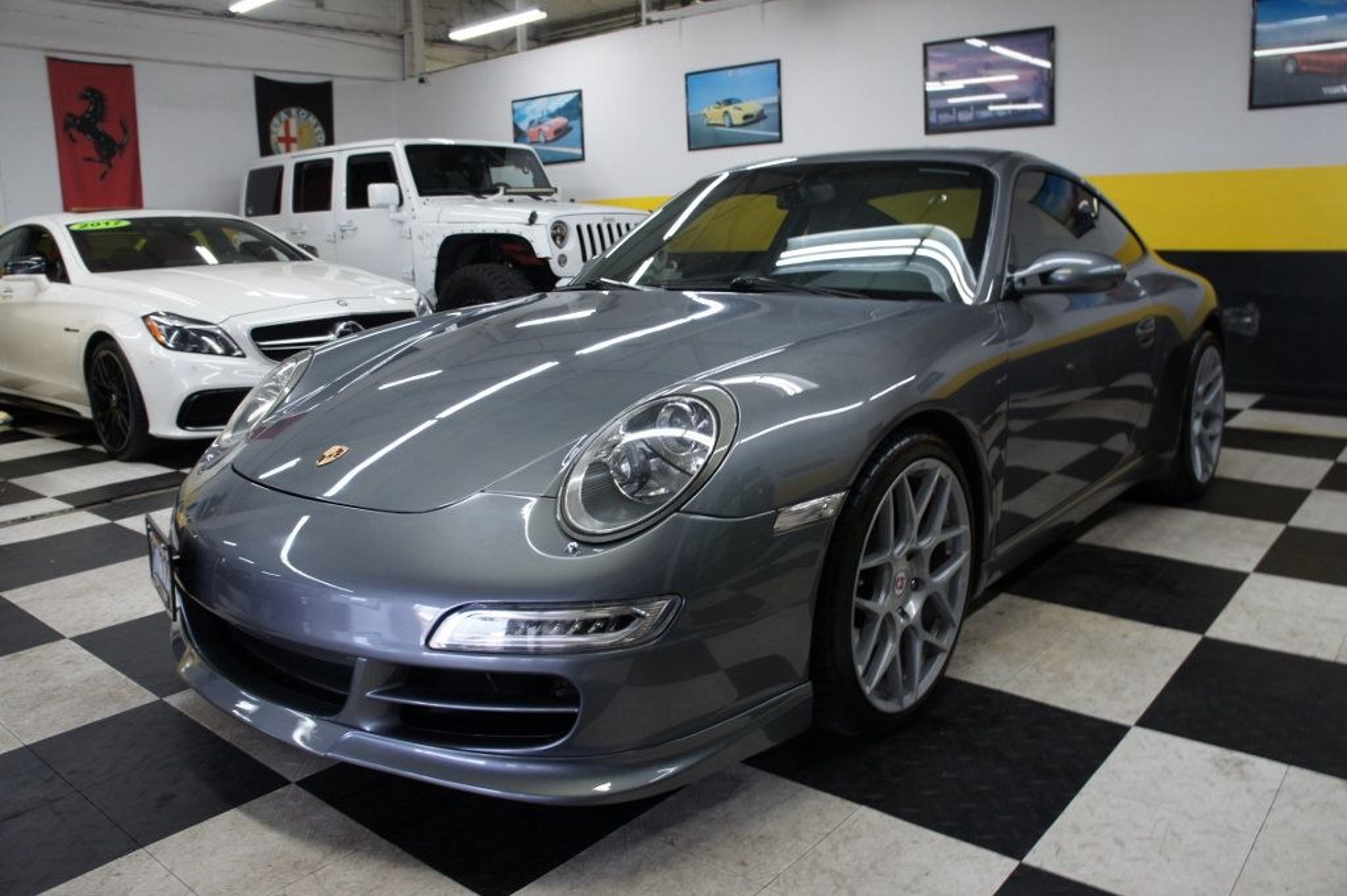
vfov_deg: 47.9
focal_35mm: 27
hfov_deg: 67.4
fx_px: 1009
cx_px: 674
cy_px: 448
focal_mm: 18
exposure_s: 1/30
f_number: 4
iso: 200
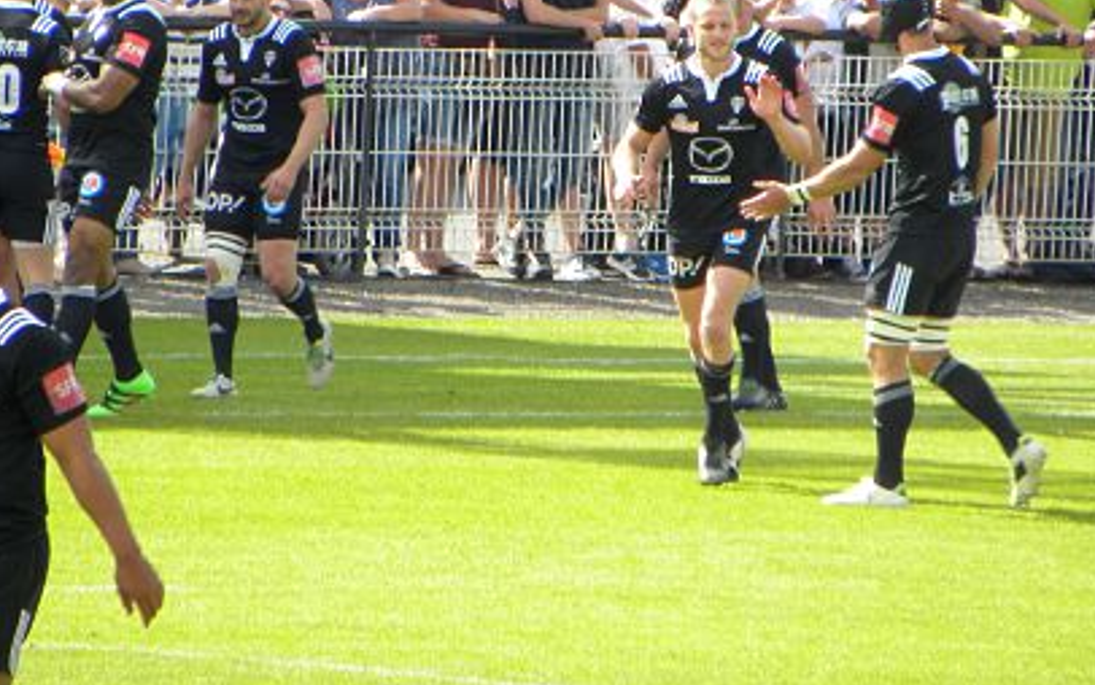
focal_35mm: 977
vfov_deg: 1.3
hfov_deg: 2.2
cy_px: 135
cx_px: 496
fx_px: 29164
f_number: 5
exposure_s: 1/157
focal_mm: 110.4
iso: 64
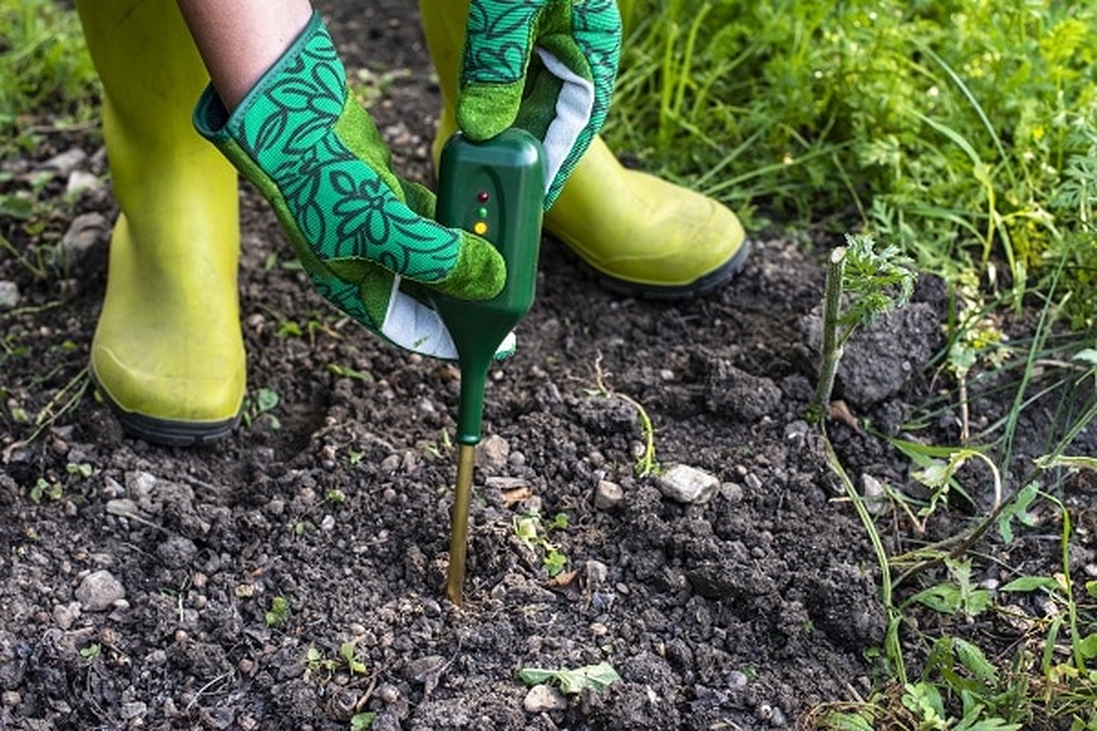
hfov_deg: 39.6
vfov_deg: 27.0
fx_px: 1523
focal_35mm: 50
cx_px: 548
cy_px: 366
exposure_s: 1/160
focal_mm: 50
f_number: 4.5
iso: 560
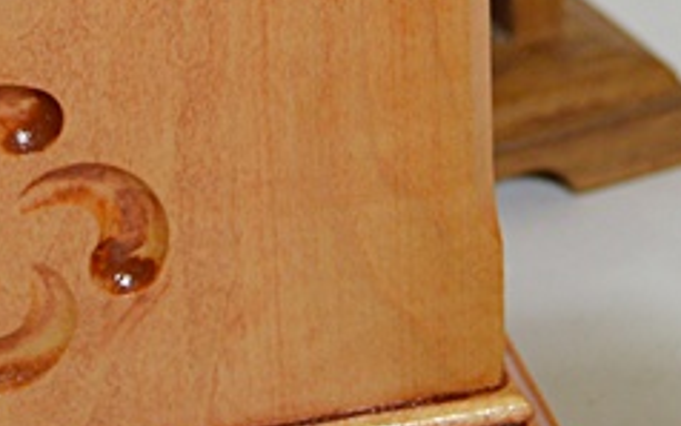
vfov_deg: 8.9
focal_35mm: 141
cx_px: -92
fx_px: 2618
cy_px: -370
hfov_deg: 14.4
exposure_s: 1/80
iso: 400
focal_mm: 22
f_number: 4.5
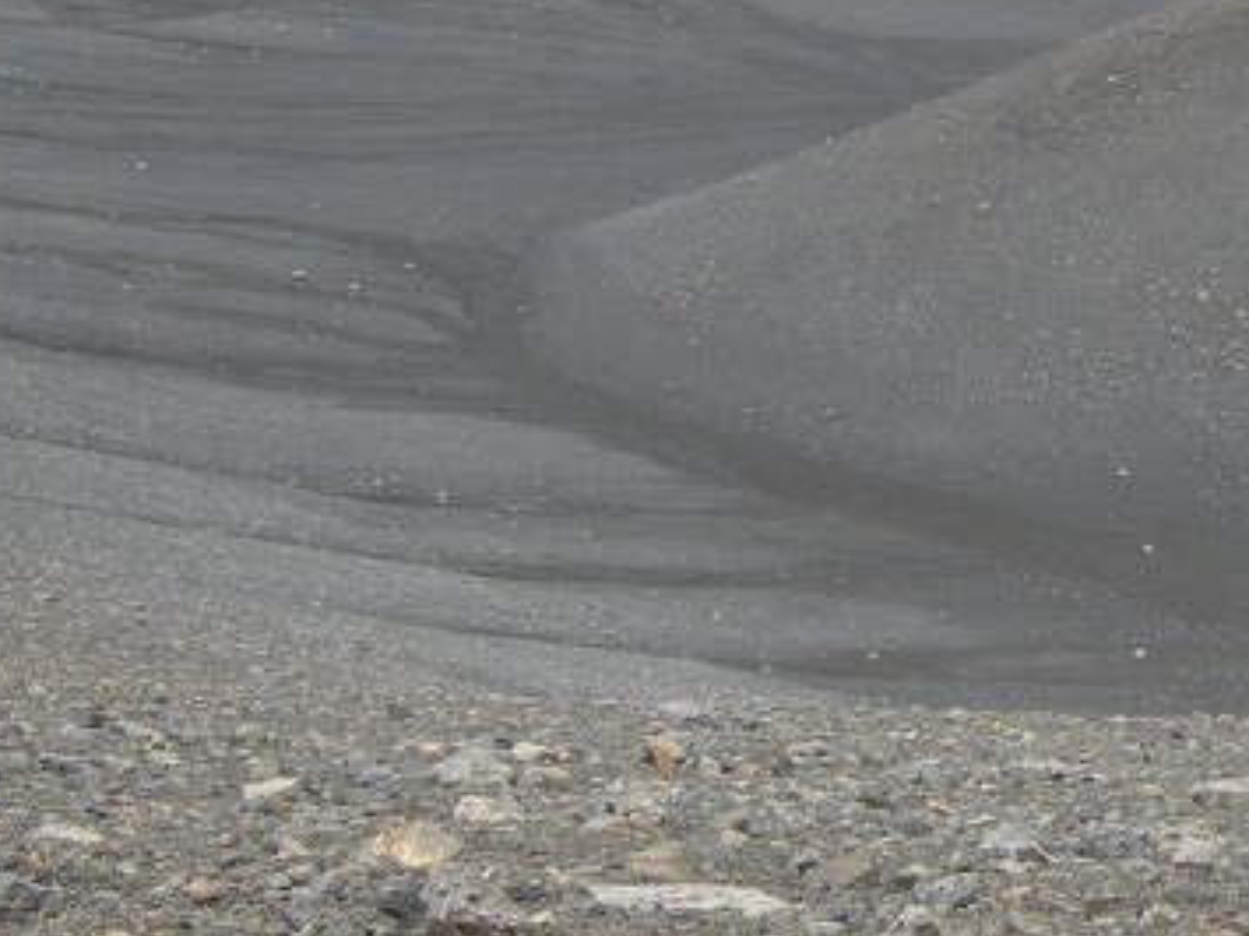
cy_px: 348
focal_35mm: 101
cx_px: 1587
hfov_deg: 18.2
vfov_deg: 14.6
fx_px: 3643
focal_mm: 7.5
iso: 100
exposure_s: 1/133
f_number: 3.8
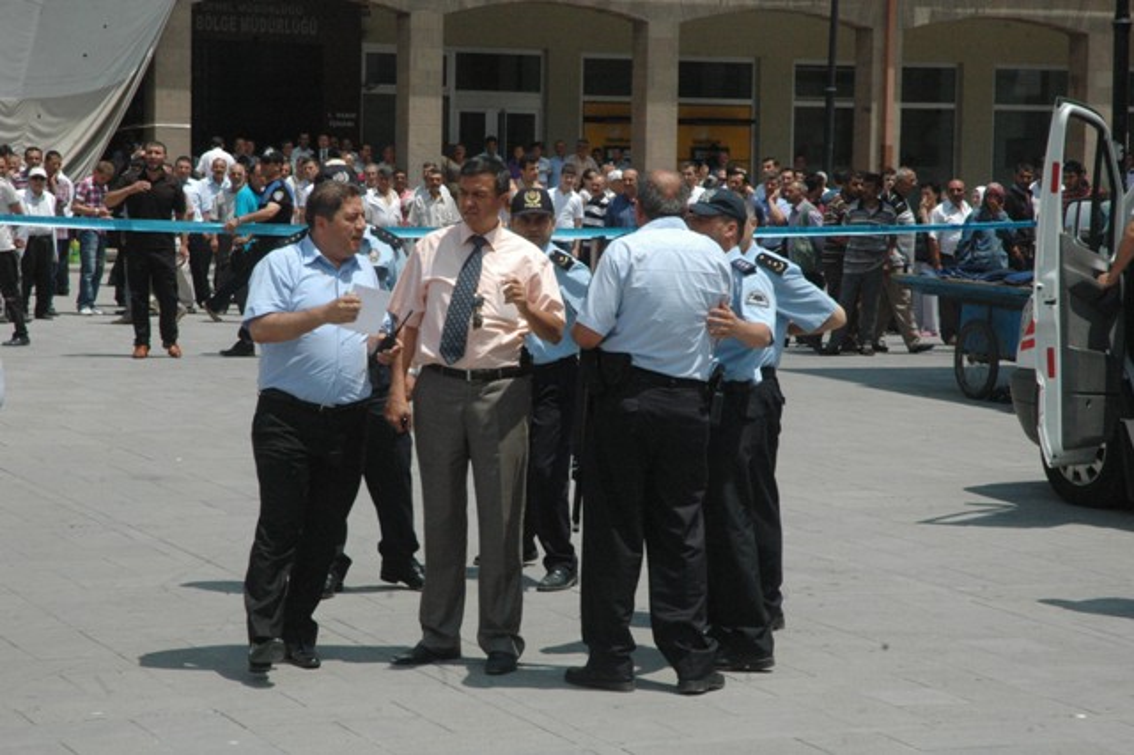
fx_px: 3306
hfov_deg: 19.5
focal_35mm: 105
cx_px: 567
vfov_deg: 13.0
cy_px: 378
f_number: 13
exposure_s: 1/750
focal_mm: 70
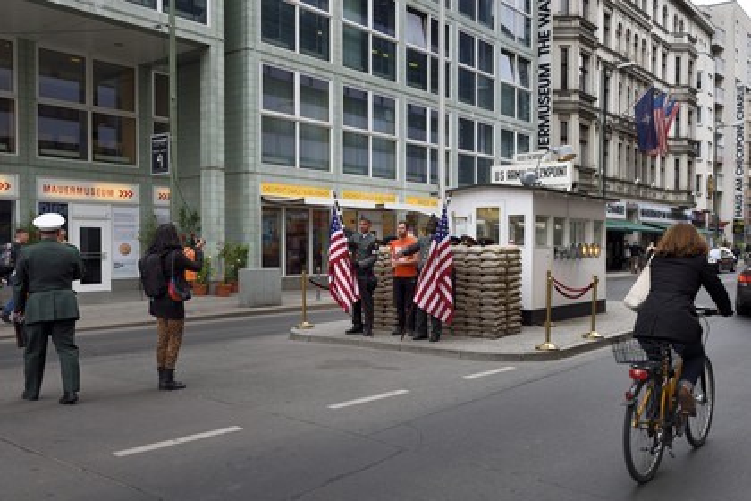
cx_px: 376
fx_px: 668
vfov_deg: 41.1
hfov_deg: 58.7
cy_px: 250
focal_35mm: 32
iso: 800
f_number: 8
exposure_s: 1/250
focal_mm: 32
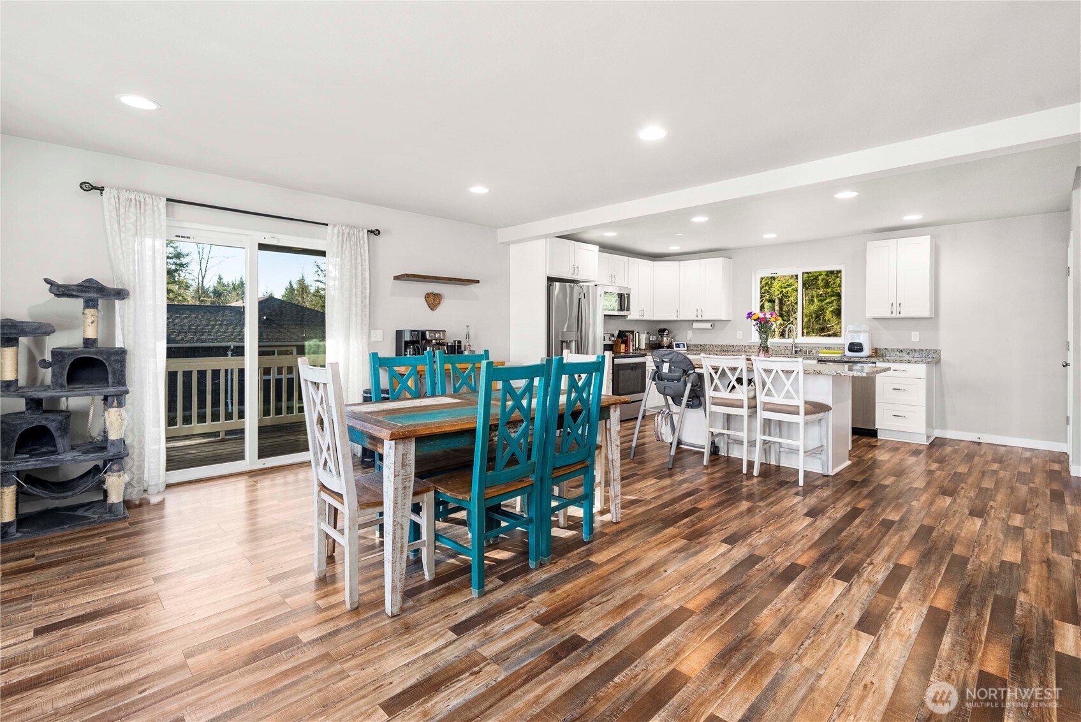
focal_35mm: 15
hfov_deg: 100.4
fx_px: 451
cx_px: 540
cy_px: 361
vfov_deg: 77.4
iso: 100
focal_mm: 15
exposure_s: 1/60
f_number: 7.1
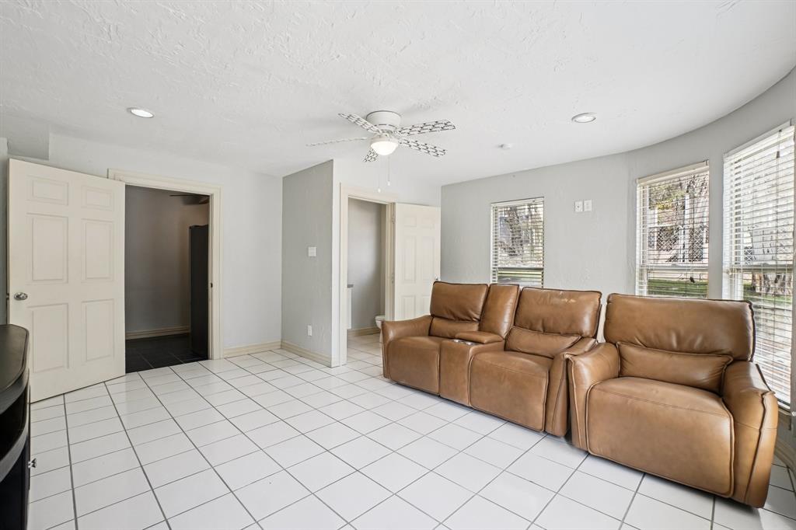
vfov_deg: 77.3
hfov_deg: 100.4
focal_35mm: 15
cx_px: 398
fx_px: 332
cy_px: 265
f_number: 8
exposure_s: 1/40
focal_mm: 10
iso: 400
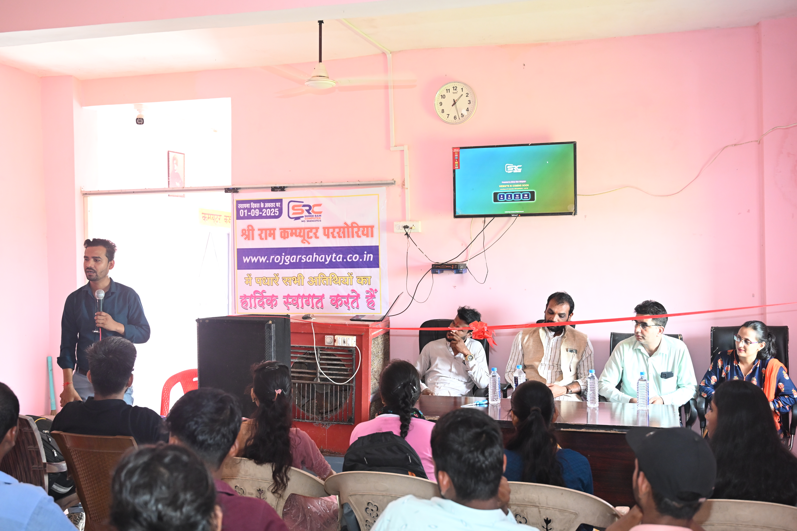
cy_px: 266
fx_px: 885
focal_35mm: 40
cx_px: 398
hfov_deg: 48.5
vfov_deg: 33.4
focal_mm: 40
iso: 2500
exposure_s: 1/80
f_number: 4.5
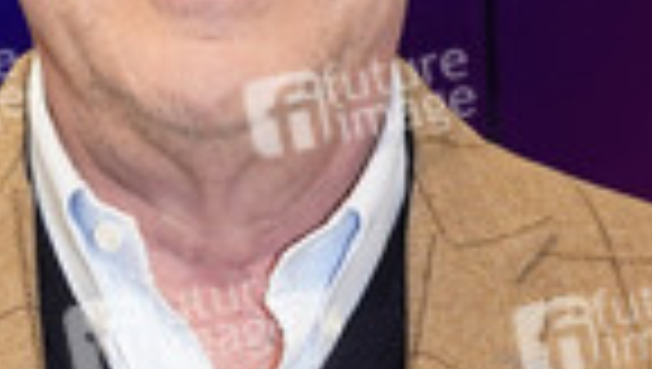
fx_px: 1973
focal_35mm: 114
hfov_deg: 18.7
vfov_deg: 10.6
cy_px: -9
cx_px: 241
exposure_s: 1/160
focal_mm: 35
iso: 2000
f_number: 5.6
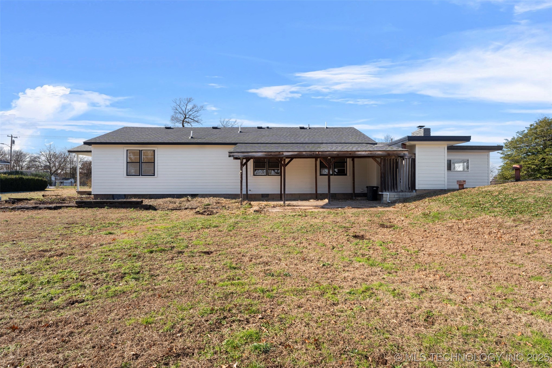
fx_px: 296
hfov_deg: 86.0
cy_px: 184
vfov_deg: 63.7
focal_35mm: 19
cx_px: 276
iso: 250
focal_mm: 19.3
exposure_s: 1/200
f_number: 9
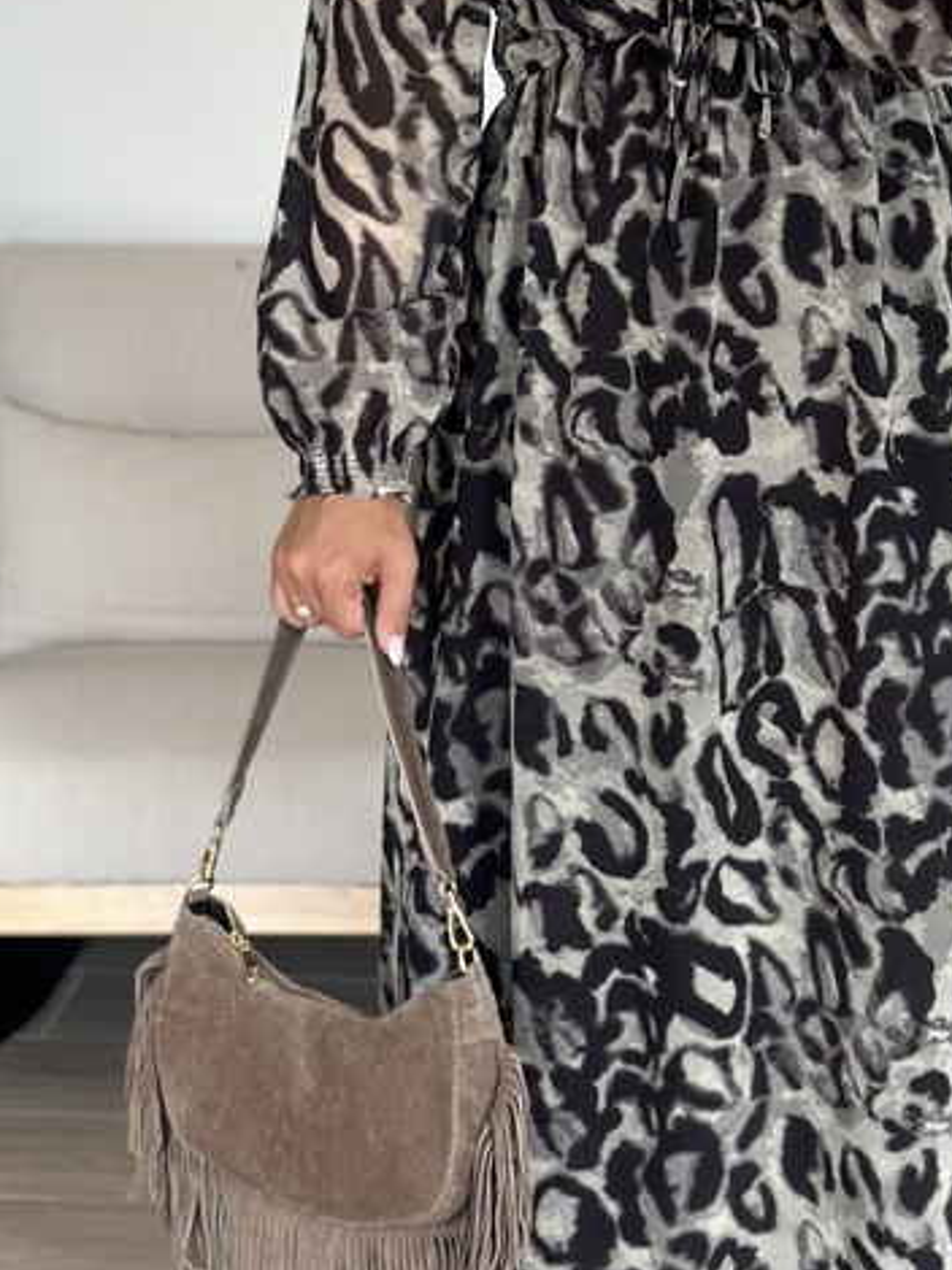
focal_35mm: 103
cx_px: 587
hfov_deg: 14.3
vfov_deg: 19.1
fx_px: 3780
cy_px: 481
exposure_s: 1/171
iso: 125
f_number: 1.78
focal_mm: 6.86
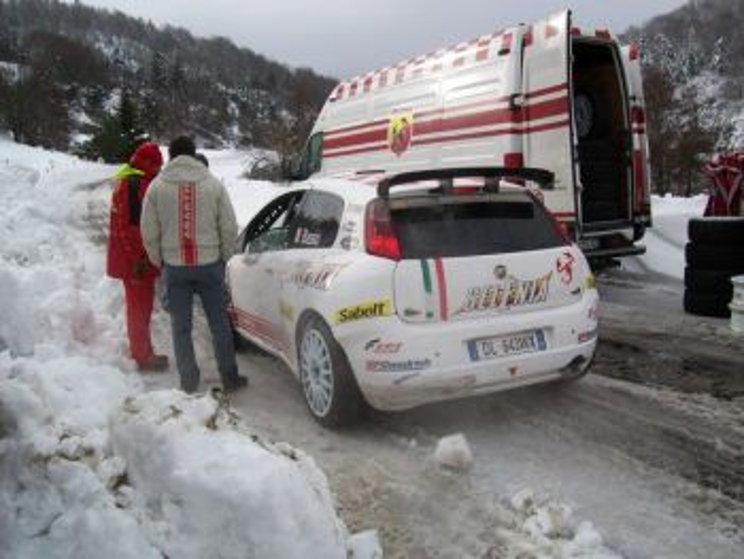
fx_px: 774
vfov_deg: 39.7
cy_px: 280
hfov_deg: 51.3
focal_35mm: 36
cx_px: 372
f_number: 4.8
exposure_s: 1/481
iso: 80
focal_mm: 6
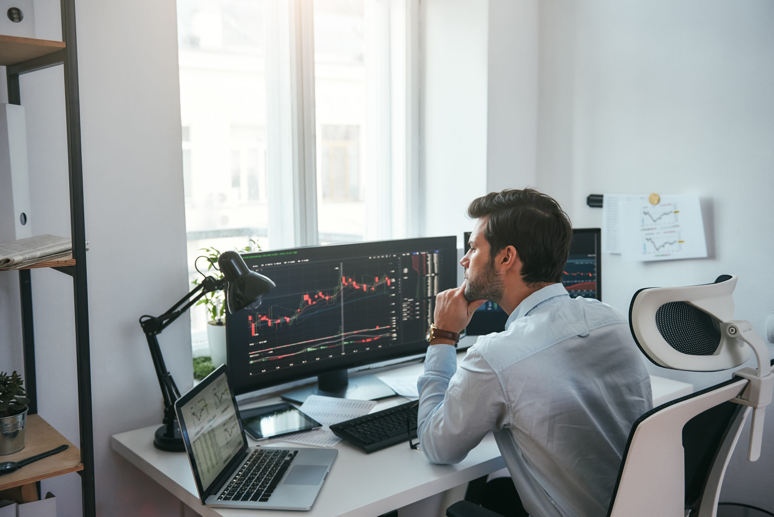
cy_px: 258
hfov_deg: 54.4
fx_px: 753
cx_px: 387
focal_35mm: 35
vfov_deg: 37.9
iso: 640
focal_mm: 35
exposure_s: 1/80
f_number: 3.2
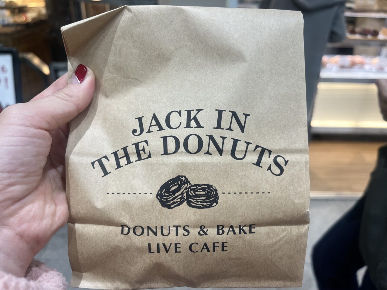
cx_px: 194
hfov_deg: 67.3
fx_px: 291
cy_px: 145
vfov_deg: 53.1
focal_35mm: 26
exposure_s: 1/100
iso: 50
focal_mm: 5.1
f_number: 1.6
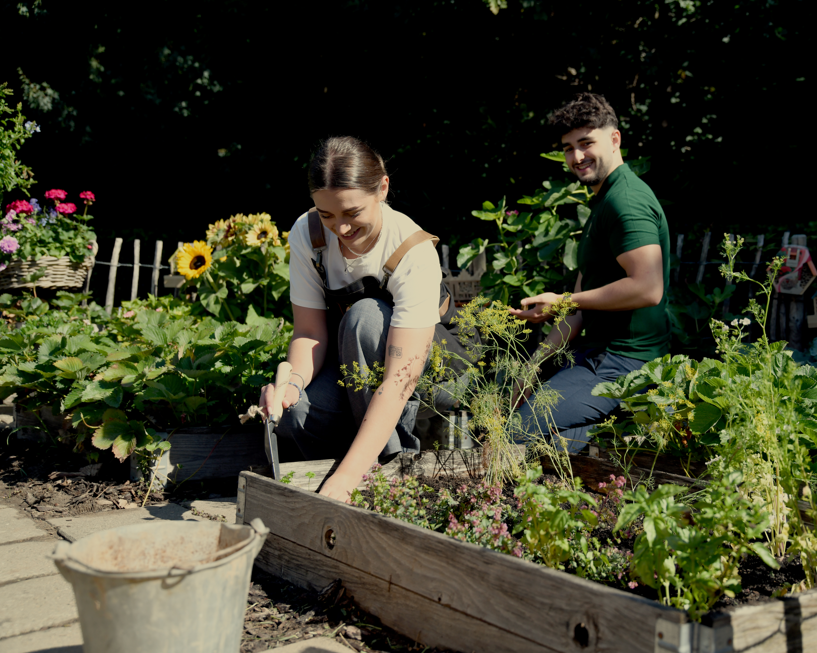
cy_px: 331
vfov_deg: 37.3
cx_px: 483
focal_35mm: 40
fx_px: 967
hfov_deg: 45.6
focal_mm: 35
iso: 400
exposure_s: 1/3200
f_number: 4
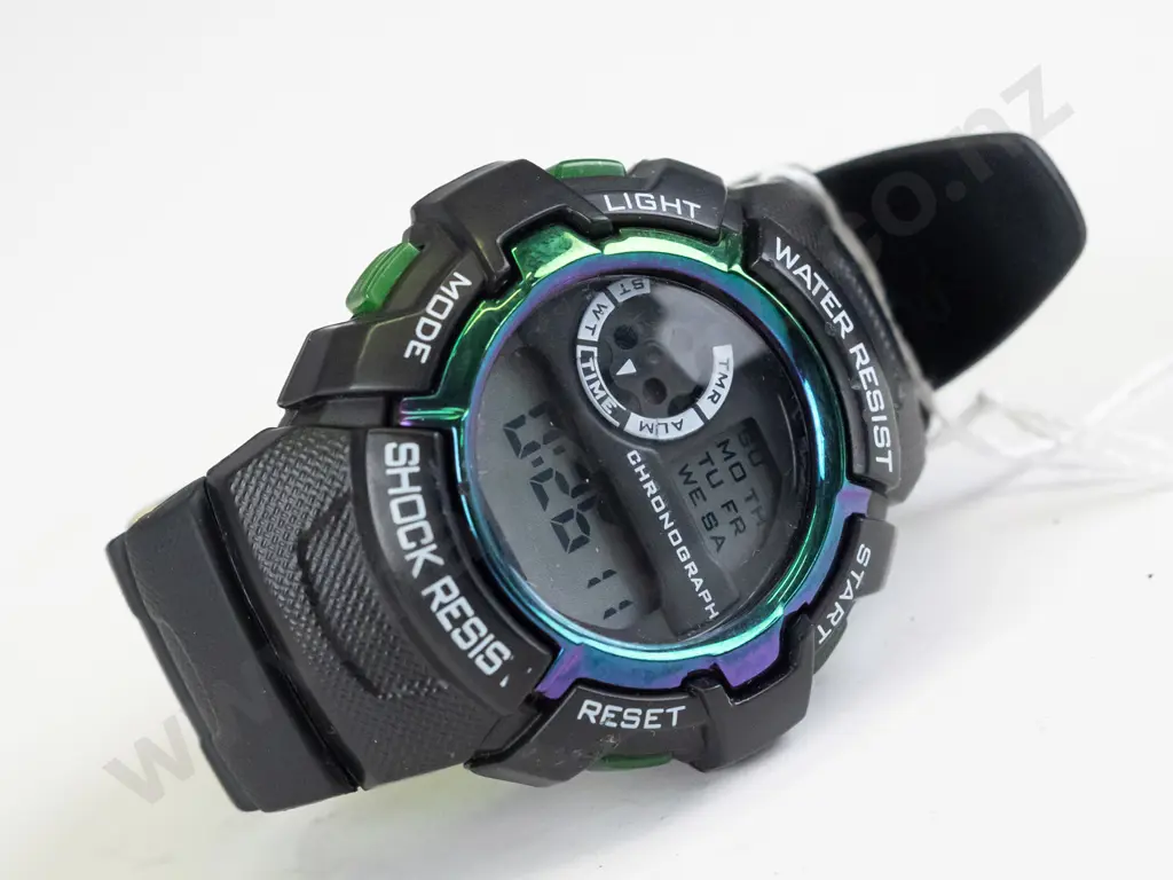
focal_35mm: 64
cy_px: 440
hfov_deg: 30.3
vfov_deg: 22.9
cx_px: 586
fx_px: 2169
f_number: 5
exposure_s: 1/640
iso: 3200
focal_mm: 32
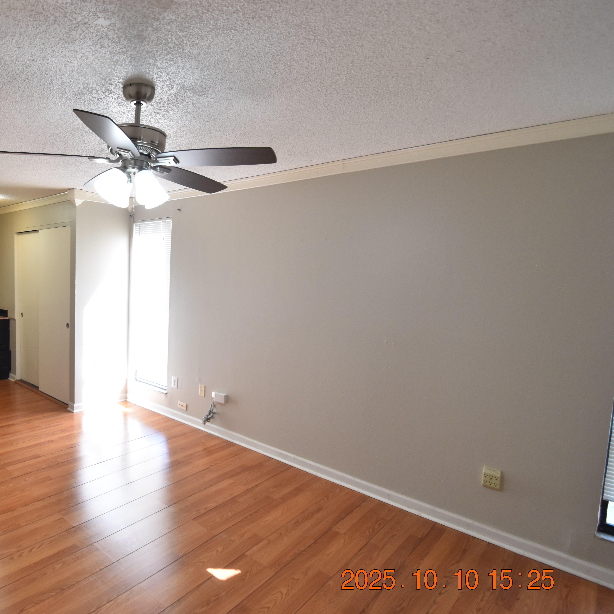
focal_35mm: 20
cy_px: 307
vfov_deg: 74.8
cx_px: 164
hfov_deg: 70.5
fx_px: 401
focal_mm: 10
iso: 800
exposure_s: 1/180
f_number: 3.5
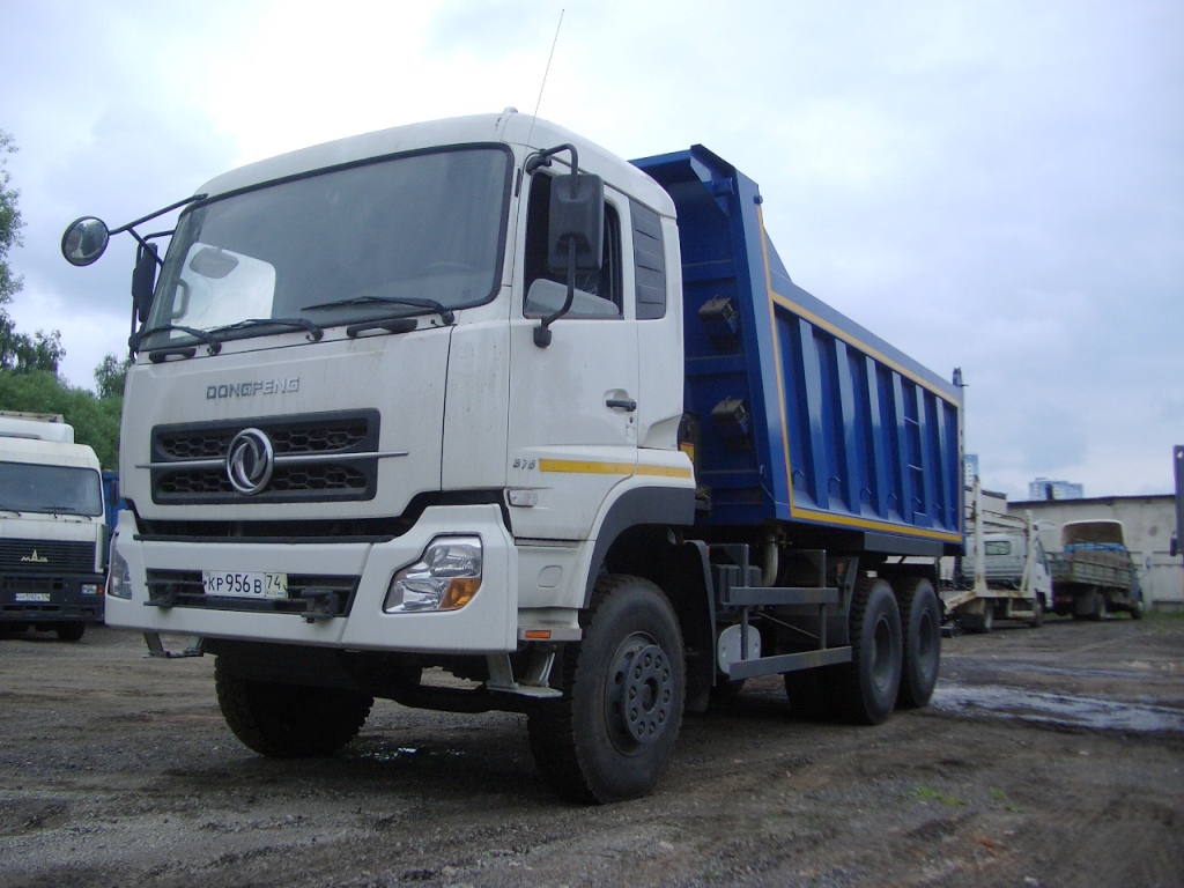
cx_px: 592
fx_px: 1197
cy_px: 444
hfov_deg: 52.6
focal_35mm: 35
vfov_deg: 40.7
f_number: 2.6
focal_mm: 5.8
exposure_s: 1/640
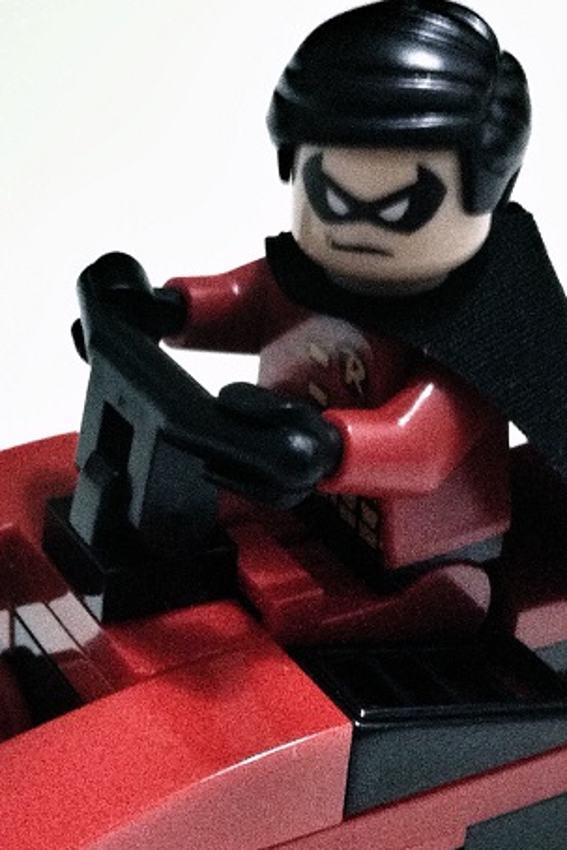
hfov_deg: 17.0
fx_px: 1888
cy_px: 601
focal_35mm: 80
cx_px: 150
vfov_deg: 25.2
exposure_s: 1/15
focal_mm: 3.85
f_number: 2.8
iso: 640
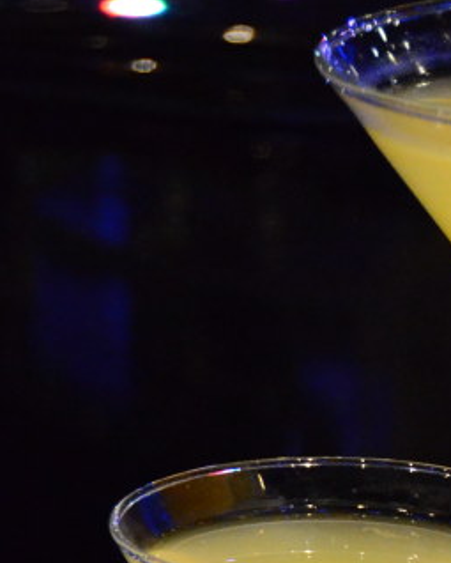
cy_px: 836
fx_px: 3915
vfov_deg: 8.1
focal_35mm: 235
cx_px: 426
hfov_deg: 6.6
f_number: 5
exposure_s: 1/80
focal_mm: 52
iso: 6400
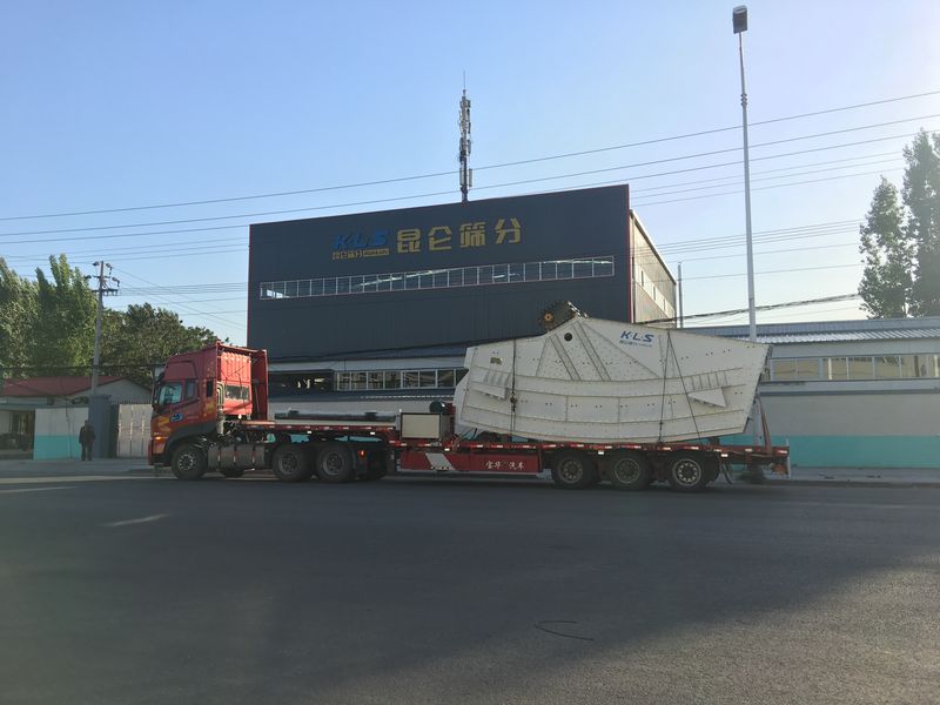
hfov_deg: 61.7
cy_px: 352
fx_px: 787
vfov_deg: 48.2
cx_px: 470
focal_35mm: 29
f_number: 2.2
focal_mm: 4.15
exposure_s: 1/725
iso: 25
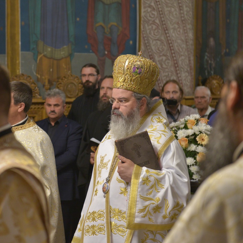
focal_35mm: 90
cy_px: 122
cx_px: 76
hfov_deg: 19.2
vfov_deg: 19.3
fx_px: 715
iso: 2500
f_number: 2.8
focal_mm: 70
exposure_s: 1/125
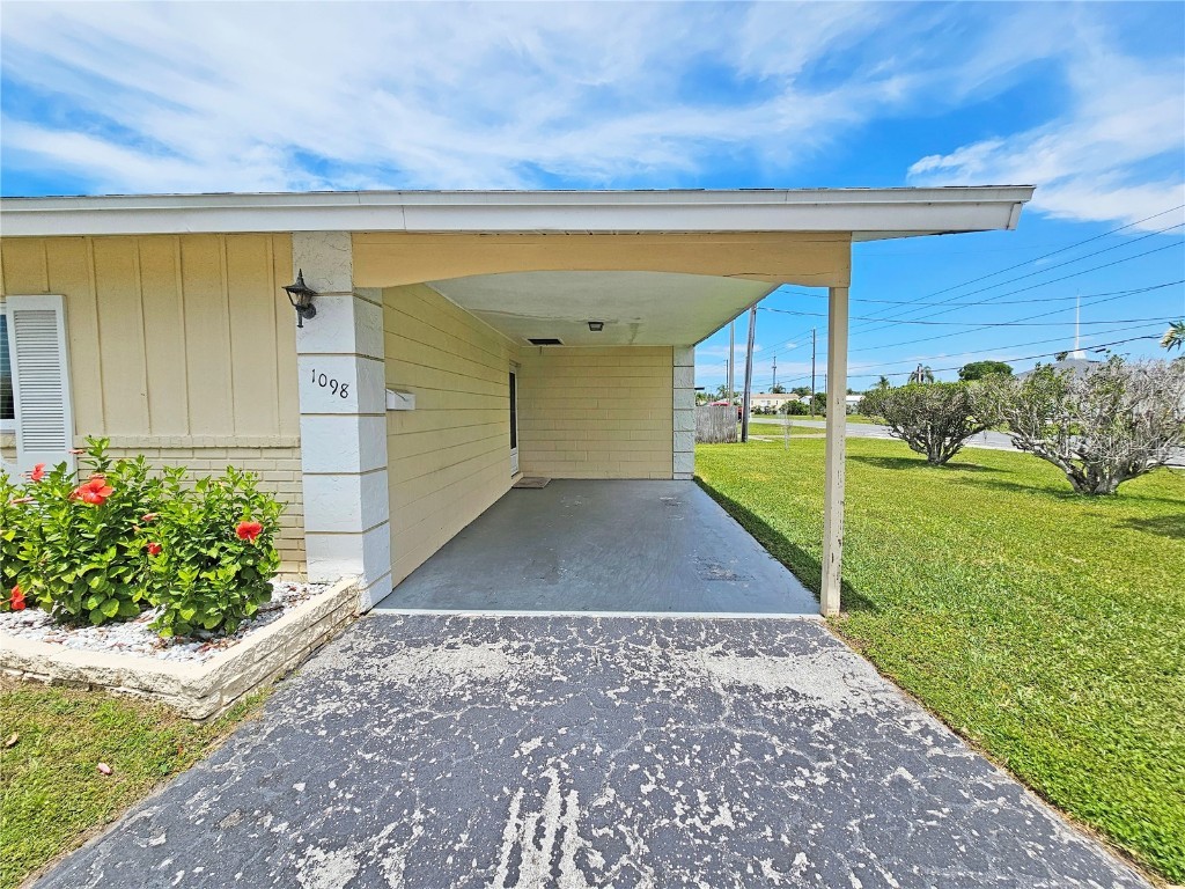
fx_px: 445
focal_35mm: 13
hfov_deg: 106.2
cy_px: 444
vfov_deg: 89.9
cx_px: 592
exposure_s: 1/3540
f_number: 2.2
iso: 50
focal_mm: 2.2
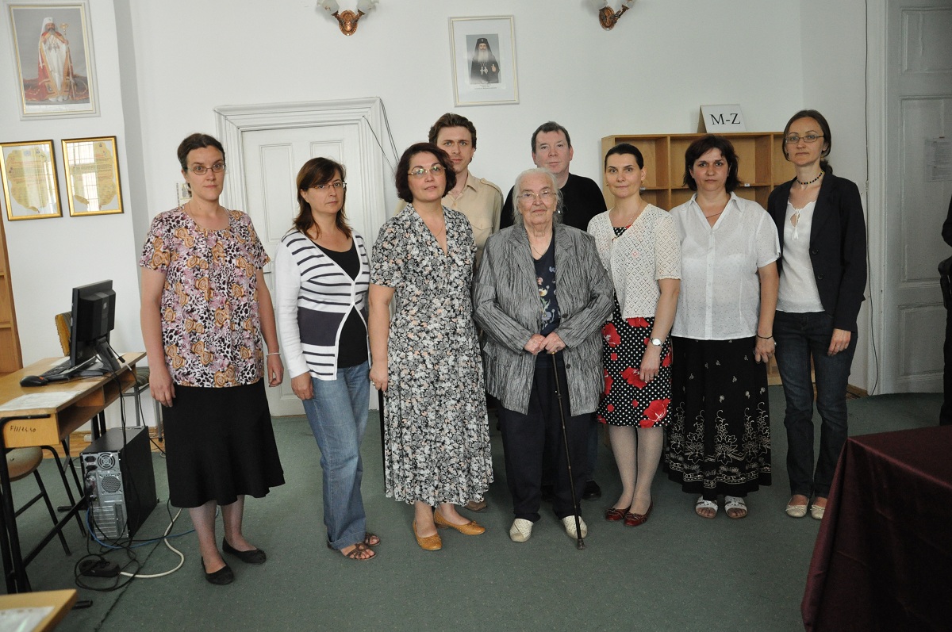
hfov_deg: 67.4
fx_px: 713
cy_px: 316
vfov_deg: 47.8
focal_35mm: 27
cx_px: 476
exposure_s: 1/60
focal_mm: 18
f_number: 7.1
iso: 1600
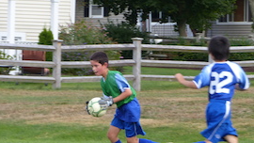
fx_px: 3200
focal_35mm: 475
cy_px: 76
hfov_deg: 4.5
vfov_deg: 2.6
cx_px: 201
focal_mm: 39.8
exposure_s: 1/400
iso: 100
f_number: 2.8
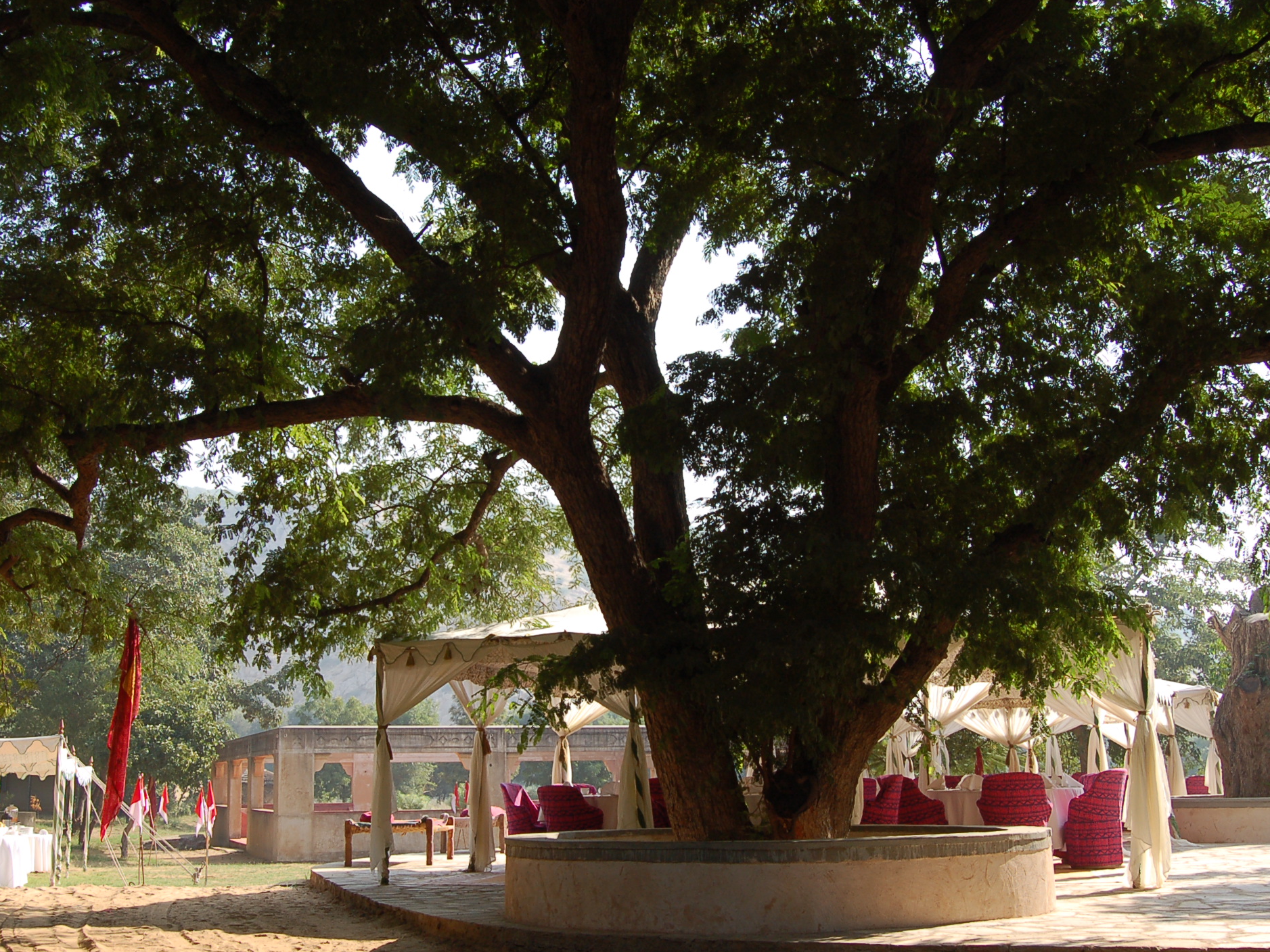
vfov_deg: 32.2
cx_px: 619
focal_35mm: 45
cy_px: 499
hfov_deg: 42.1
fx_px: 1651
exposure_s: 1/200
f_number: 10
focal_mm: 26
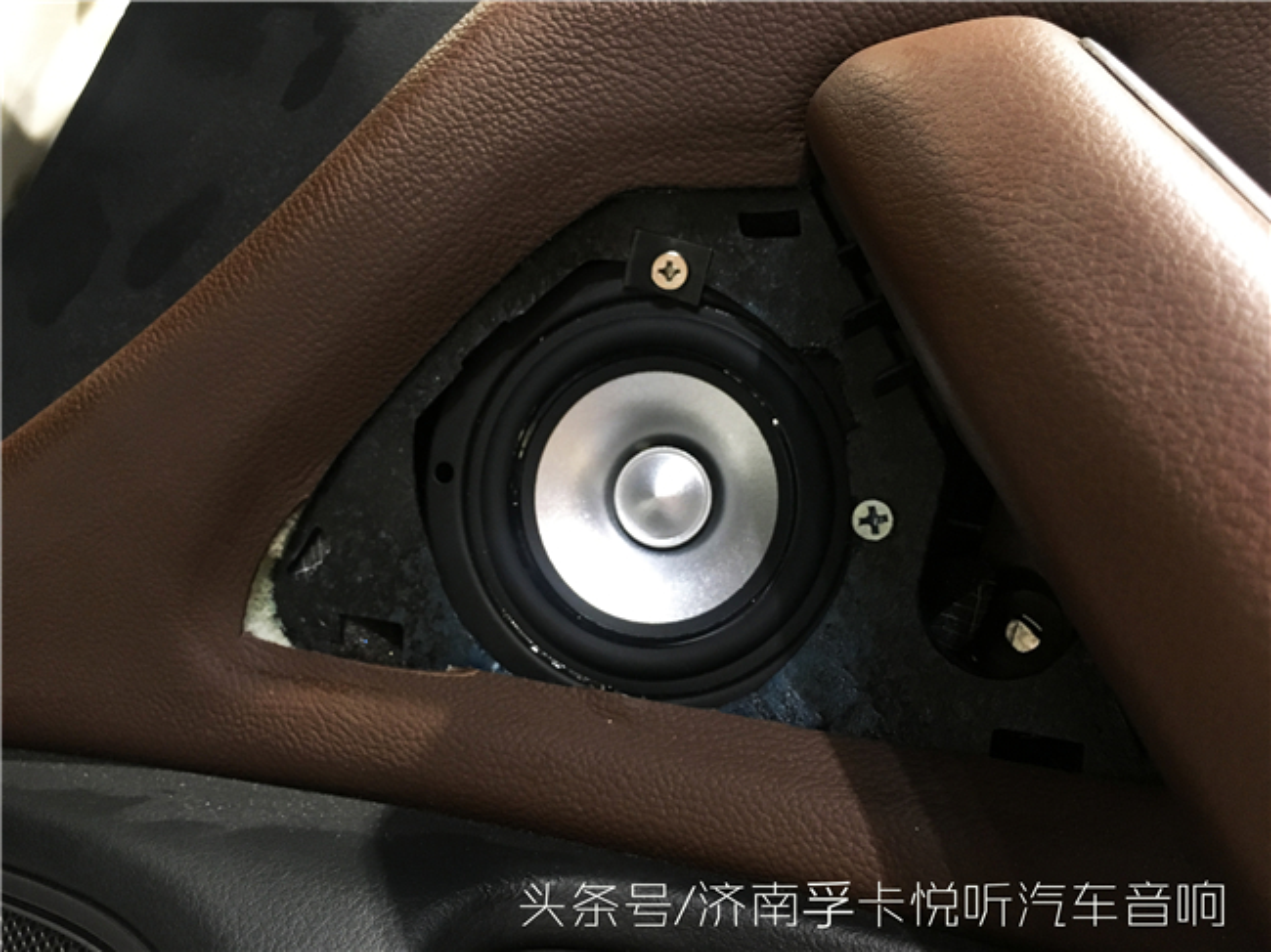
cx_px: 636
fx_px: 1064
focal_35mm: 29
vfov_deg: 48.2
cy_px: 476
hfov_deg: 61.7
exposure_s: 1/17
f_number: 2.2
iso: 200
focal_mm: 4.15
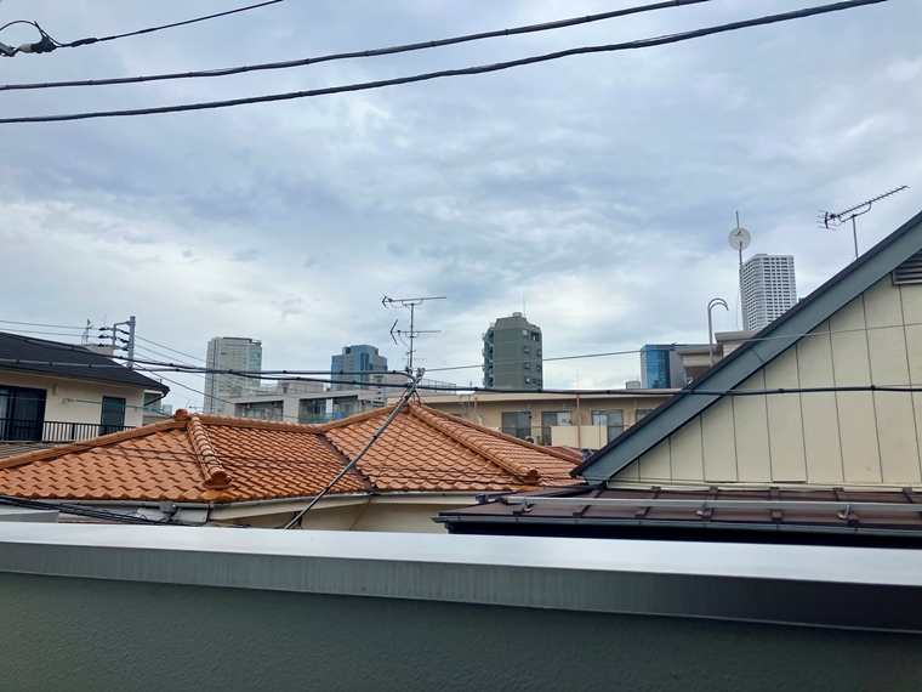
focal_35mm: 28
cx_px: 461
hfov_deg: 63.4
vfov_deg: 49.7
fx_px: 746
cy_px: 346
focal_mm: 3.99
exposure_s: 1/2114
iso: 32
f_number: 1.8
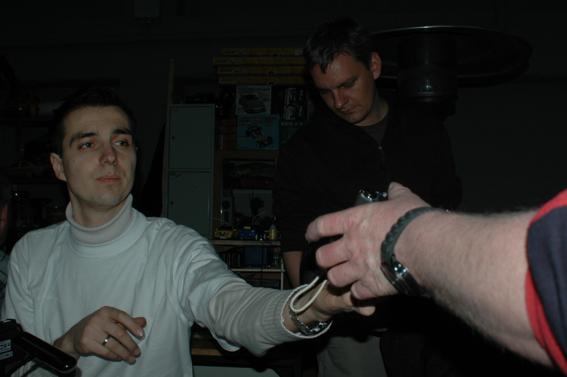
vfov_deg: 31.8
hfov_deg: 46.4
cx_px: 284
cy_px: 188
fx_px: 661
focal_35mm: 42
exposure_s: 1/60
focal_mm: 28
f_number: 8
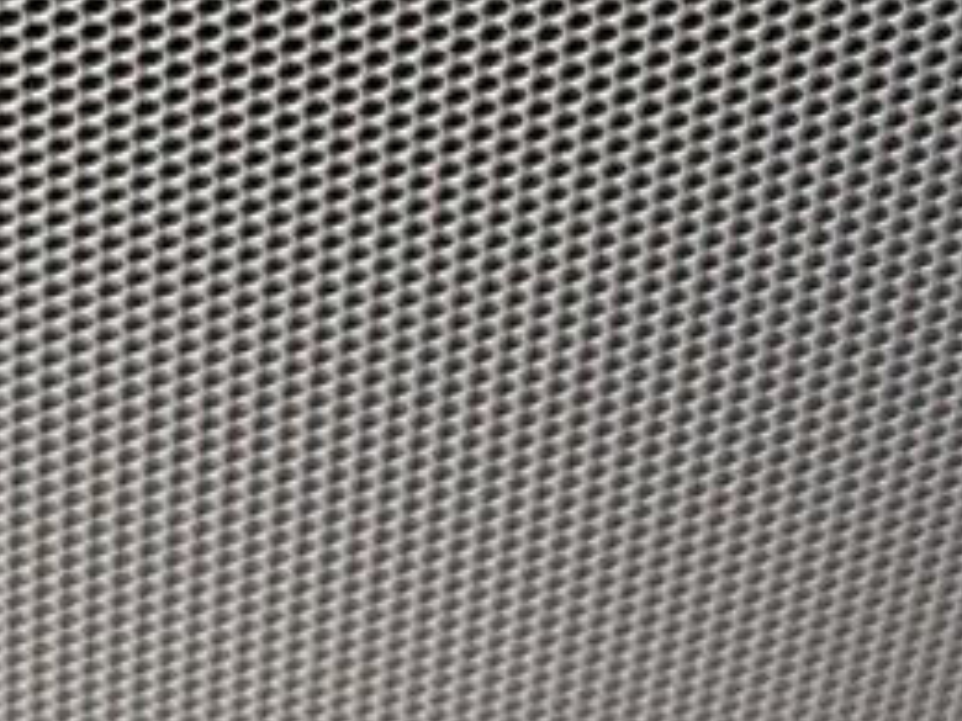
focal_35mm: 118
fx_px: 3279
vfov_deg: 11.6
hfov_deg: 16.6
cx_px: 263
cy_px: -606
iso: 640
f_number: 1.78
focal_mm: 6.76
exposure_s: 1/60
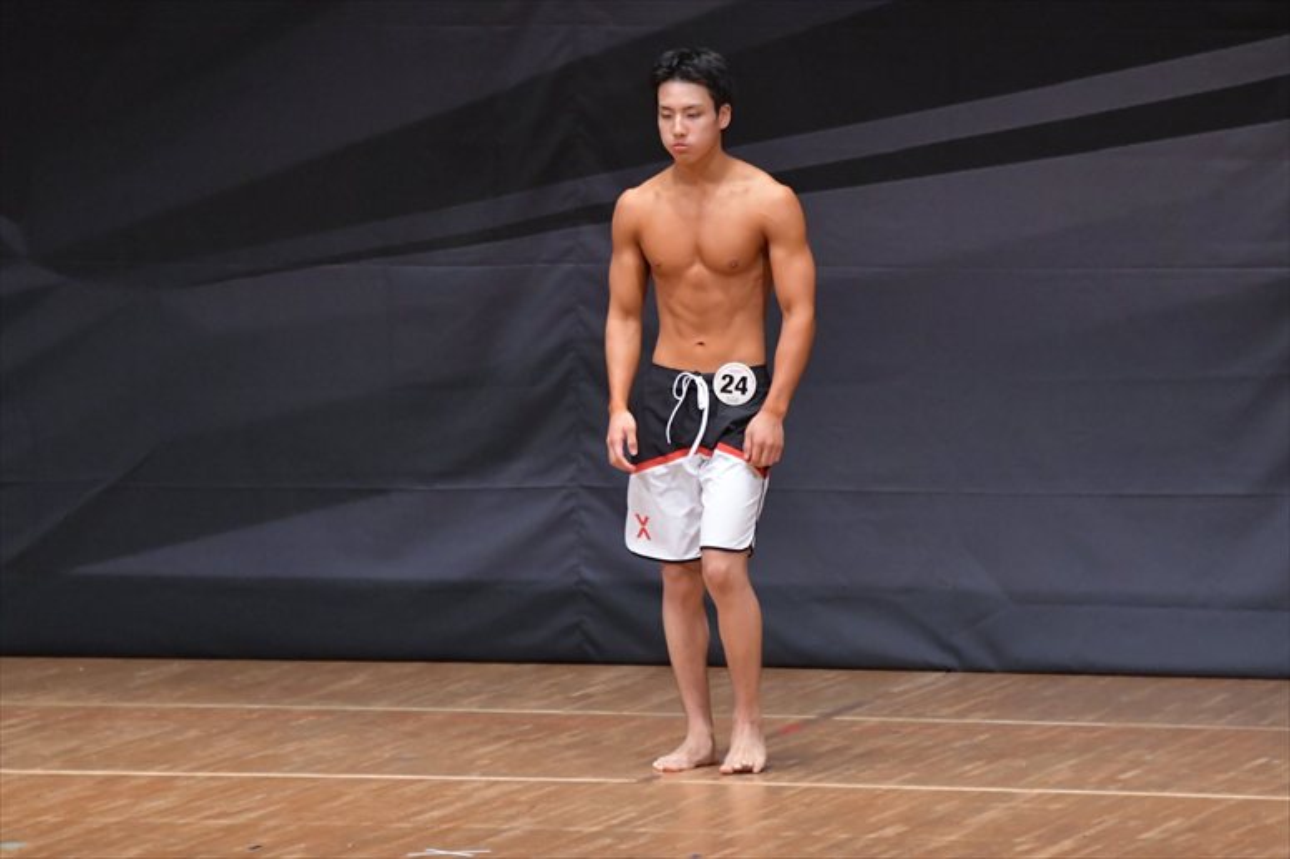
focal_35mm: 300
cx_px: 645
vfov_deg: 4.6
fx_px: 10745
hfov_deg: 6.9
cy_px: 430
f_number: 5.6
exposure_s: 1/400
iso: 6400
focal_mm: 200
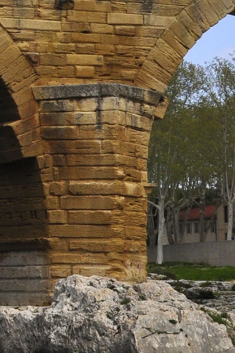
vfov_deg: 8.1
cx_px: -237
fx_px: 2453
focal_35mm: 250
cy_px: -149
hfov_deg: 5.4
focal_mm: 40
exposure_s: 1/640
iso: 400
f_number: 13
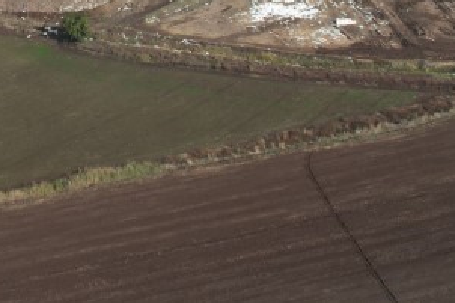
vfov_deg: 14.4
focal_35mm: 84
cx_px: 87
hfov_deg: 23.8
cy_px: -231
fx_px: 1061
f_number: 2.8
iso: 110
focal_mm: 8.38
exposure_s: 1/640
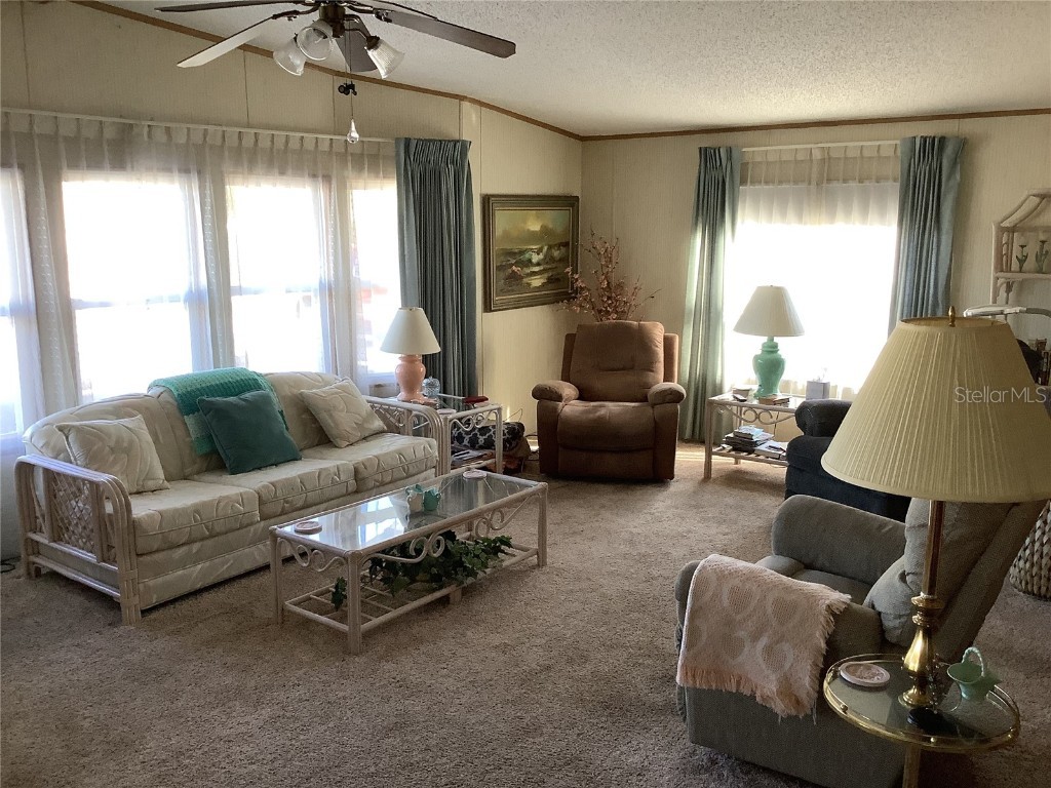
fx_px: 941
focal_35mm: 31
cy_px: 394
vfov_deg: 45.4
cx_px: 526
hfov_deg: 58.4
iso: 125
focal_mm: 3.3
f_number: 2.4
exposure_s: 1/60
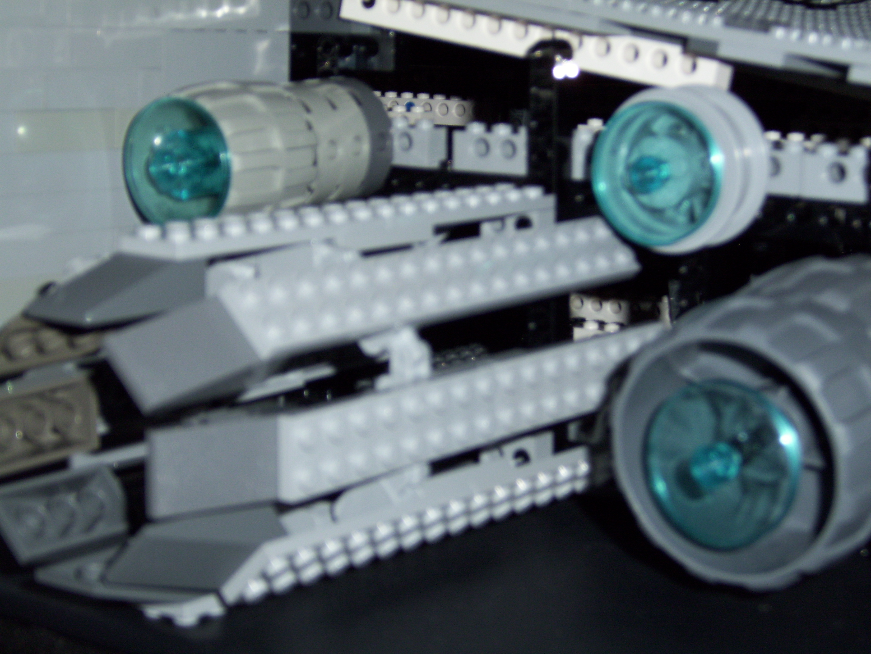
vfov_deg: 18.0
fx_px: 2063
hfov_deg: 23.8
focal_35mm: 82
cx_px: 436
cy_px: 327
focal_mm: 13.7
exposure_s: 1/50
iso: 80
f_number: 4.8
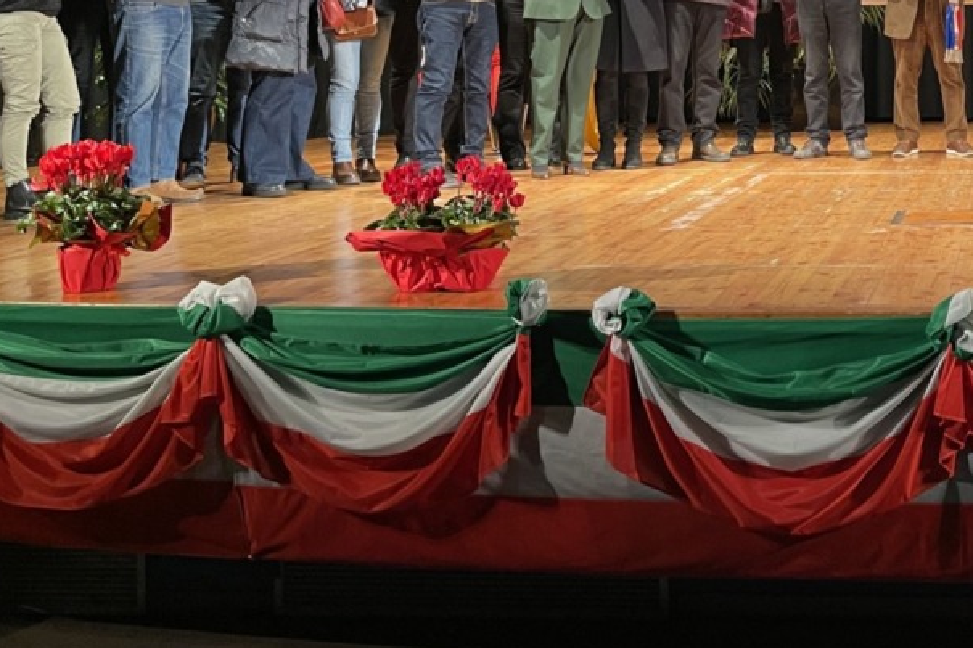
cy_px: 0
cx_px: 922
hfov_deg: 33.8
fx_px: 1486
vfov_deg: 23.6
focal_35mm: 55
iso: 80
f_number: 1.6
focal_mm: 5.1
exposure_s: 1/50
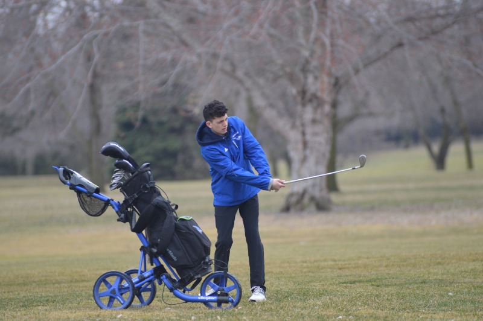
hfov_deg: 6.9
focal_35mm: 300
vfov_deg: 4.6
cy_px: 160
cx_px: 242
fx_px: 4022
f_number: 2.8
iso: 500
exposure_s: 1/500
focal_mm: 200
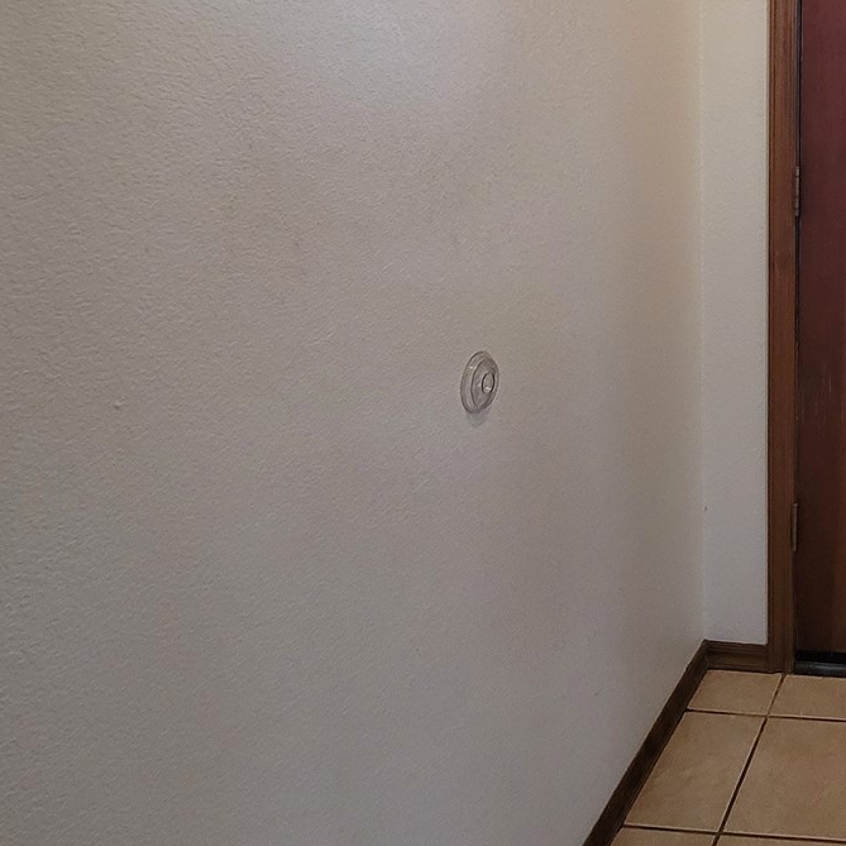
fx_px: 912
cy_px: 181
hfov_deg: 39.1
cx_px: 967
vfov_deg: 47.3
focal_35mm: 33
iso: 250
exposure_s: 1/60
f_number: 2.2
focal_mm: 2.2
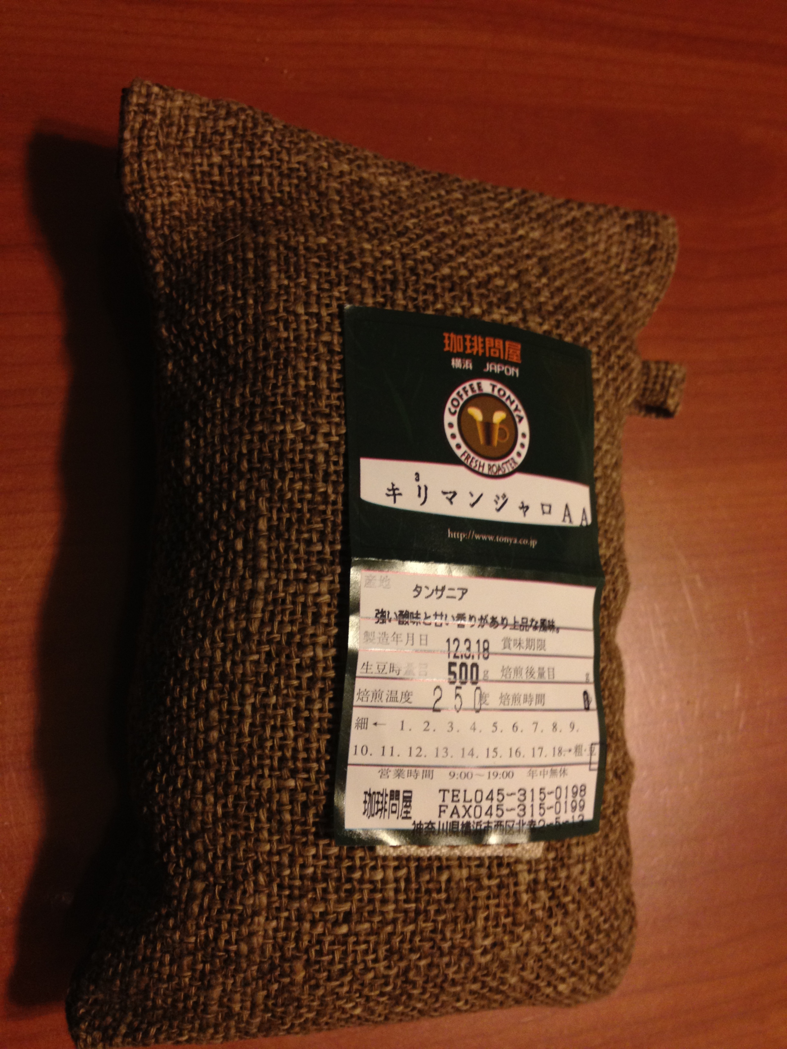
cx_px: 394
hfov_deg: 40.7
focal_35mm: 35
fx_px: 1061
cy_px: 524
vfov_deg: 52.6
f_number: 2.4
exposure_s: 1/20
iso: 125
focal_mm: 4.28
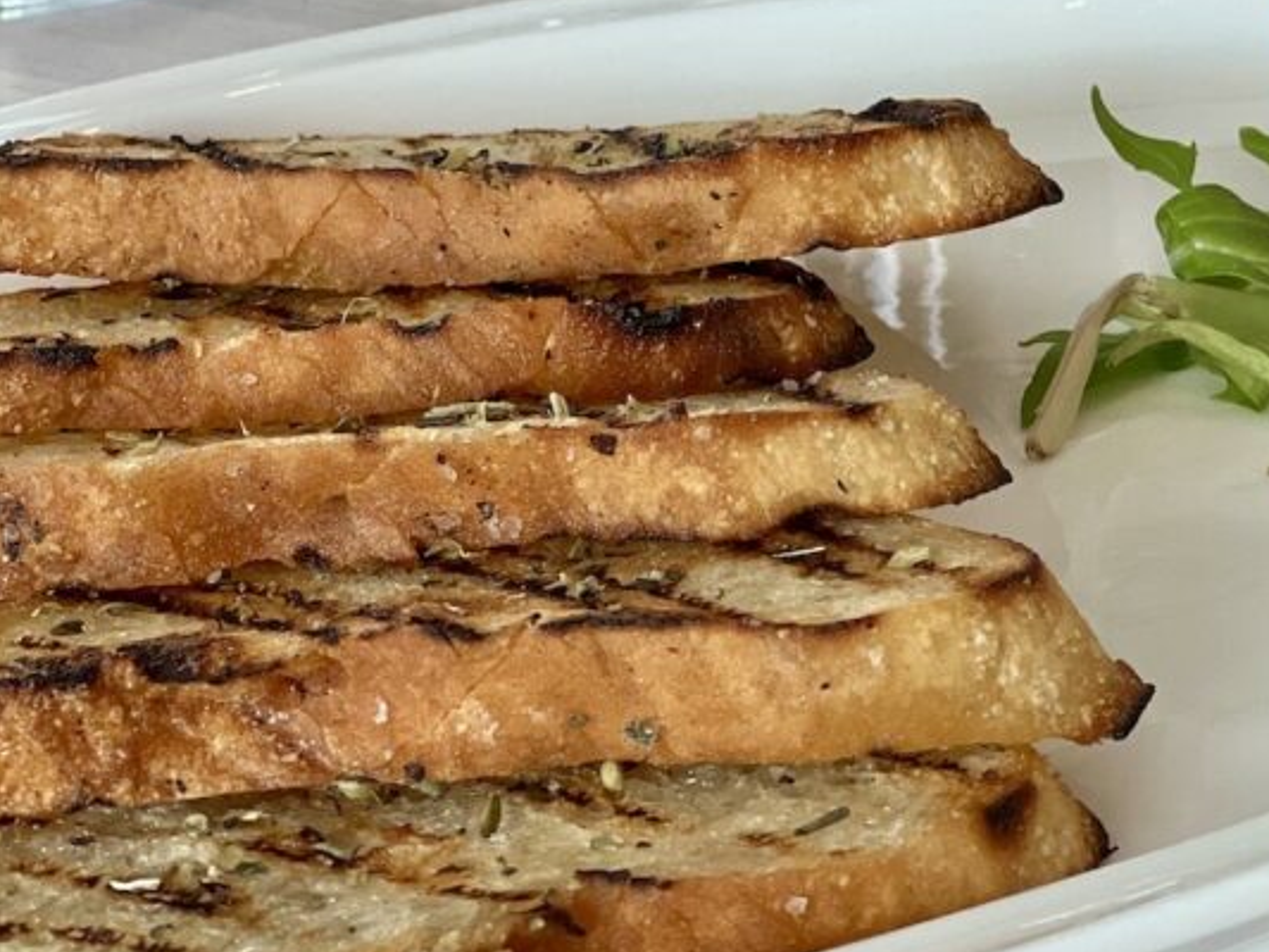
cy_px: 293
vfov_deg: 8.8
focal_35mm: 169
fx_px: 6197
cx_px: 1045
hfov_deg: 11.6
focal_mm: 9
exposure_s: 1/120
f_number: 2.8
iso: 200
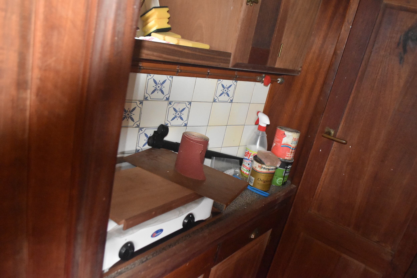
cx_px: 208
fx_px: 348
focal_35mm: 30
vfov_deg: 43.7
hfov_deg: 61.9
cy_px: 139
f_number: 3.8
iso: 6400
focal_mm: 20
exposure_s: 1/60
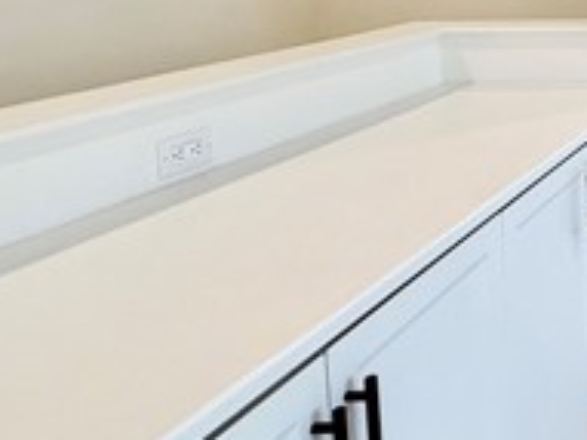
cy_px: 3
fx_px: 797
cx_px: 876
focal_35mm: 47
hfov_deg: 27.8
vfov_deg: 28.9
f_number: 2.2
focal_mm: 2.22
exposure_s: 1/120
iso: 64
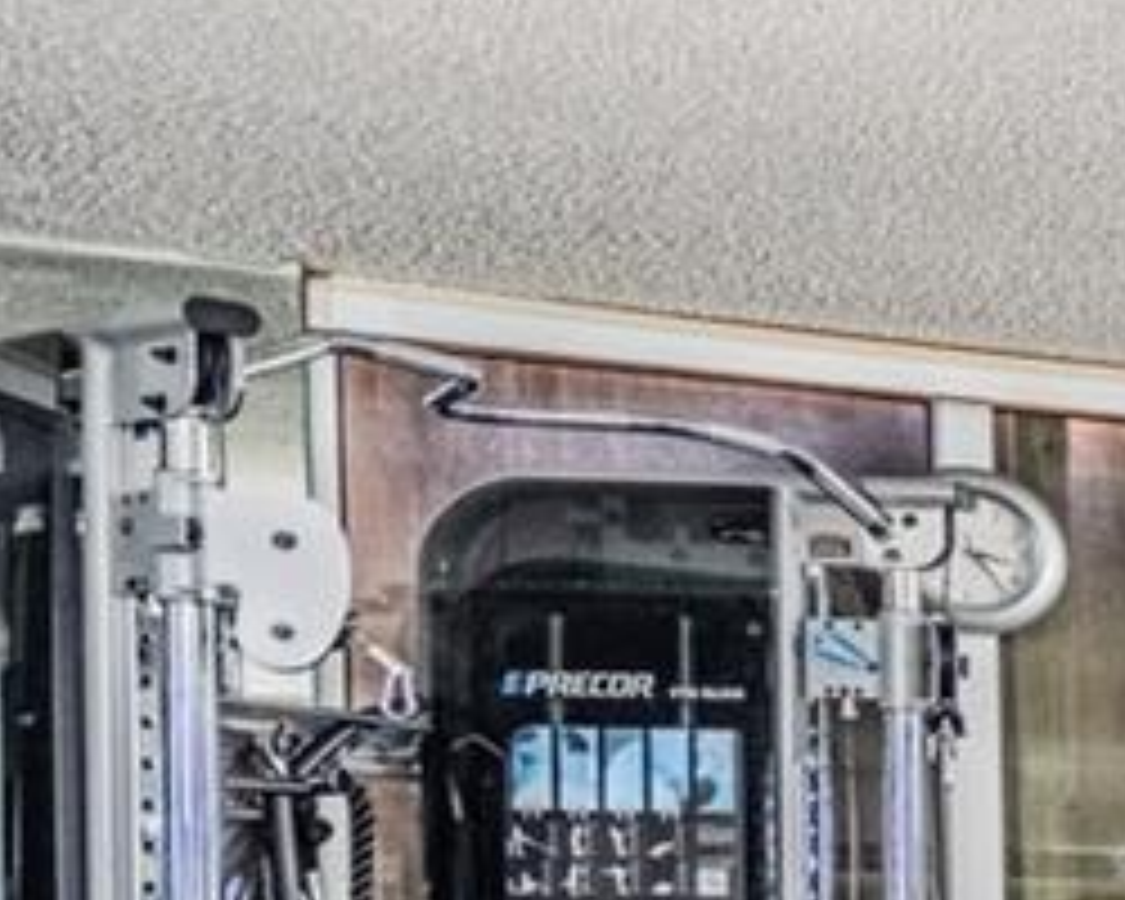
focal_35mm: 96
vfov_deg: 15.2
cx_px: 2943
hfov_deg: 13.0
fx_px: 3196
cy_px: 1188
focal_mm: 16
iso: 1250
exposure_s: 1/160
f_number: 5
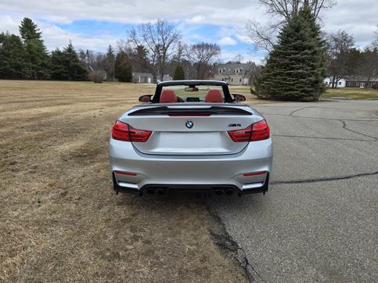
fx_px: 262
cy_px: 141
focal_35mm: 24
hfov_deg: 71.6
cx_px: 185
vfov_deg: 56.8
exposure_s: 1/458
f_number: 1.7
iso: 12
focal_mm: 6.3
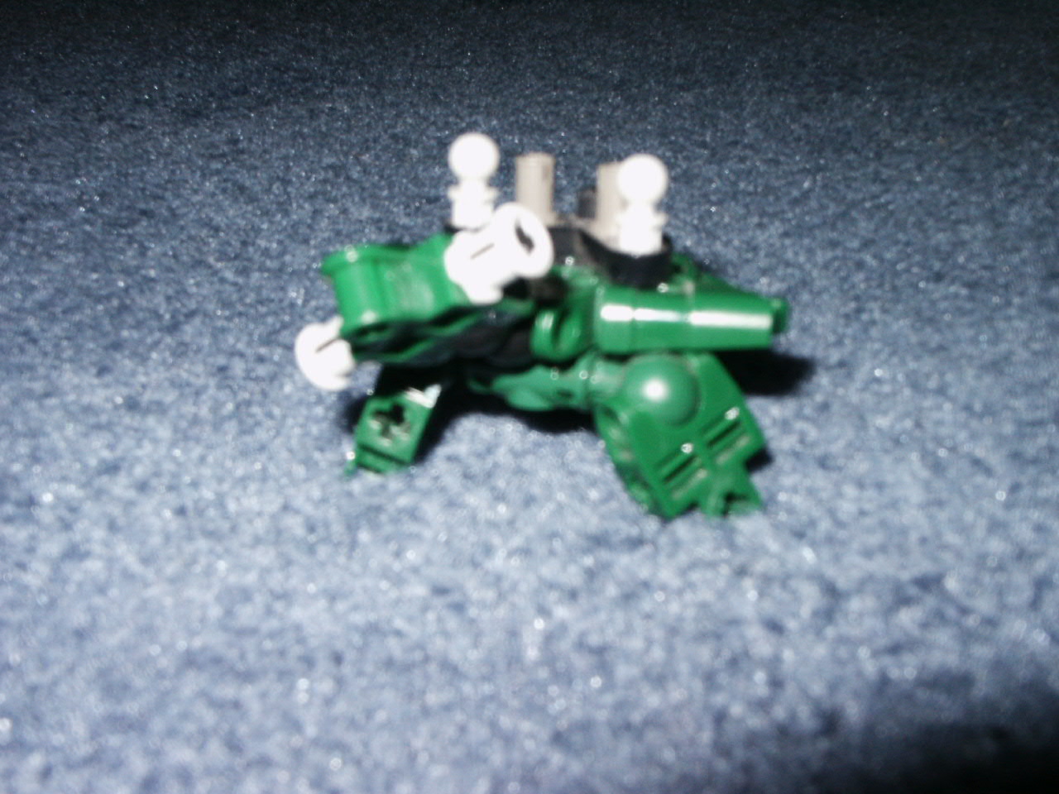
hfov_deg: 38.9
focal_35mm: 49
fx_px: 1499
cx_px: 530
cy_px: 397
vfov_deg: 29.7
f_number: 8
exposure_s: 1/45
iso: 200
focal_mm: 10.25
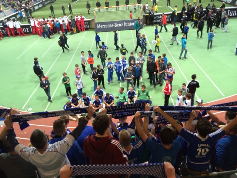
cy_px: 89
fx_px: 205
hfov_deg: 60.0
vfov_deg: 46.8
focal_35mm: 30
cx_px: 118
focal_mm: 4.12
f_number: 2.2
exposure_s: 1/30
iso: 200
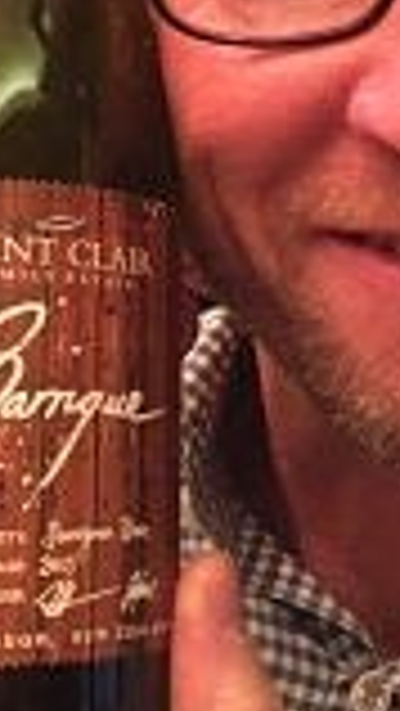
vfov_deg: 26.3
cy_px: 212
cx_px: 315
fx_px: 1507
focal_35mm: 80
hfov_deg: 15.0
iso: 320
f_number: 2.2
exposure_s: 1/17
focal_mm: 4.15
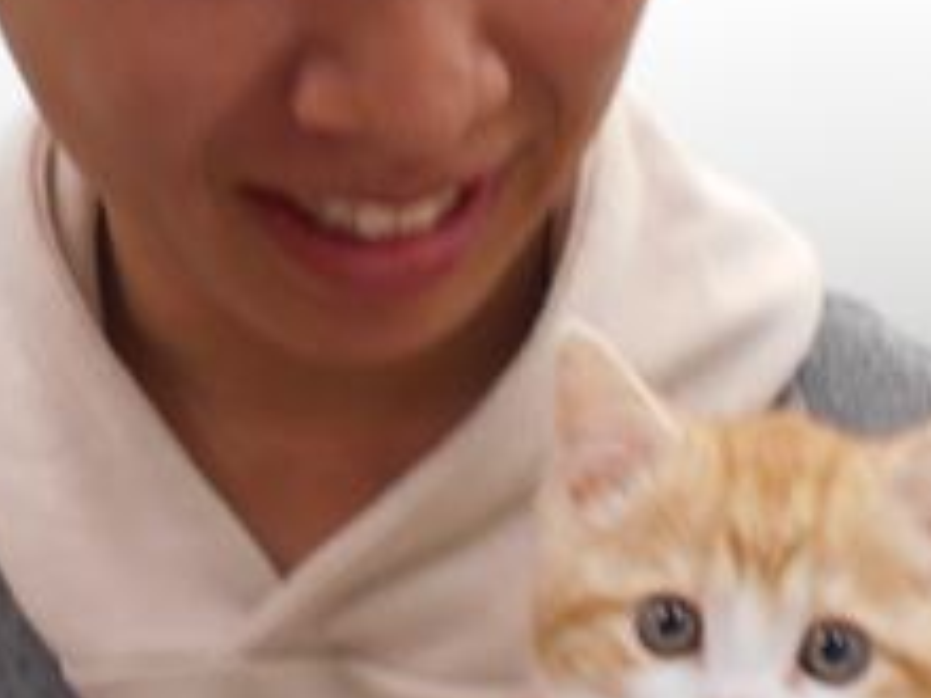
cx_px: 470
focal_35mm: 71
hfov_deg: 27.4
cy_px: 415
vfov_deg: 20.7
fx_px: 1910
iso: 200
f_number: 3.2
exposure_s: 1/30
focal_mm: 4.6
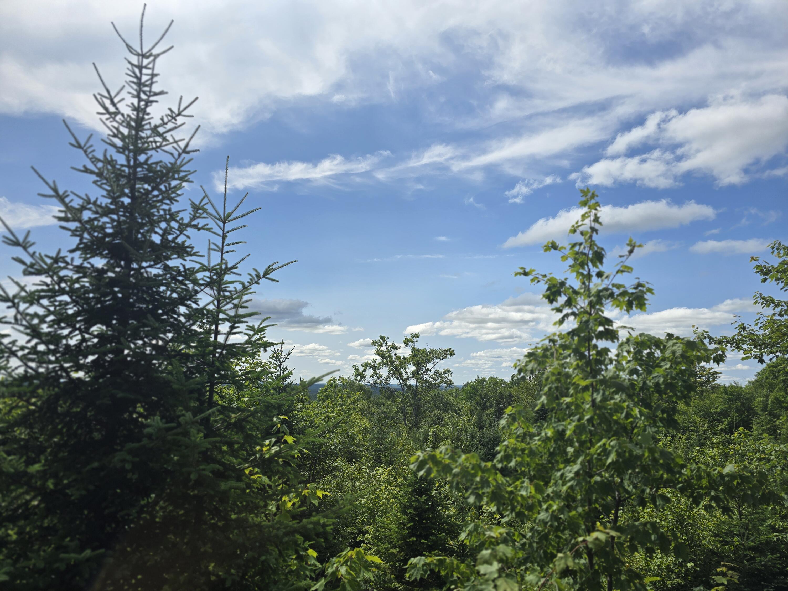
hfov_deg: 73.9
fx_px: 524
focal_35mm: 23
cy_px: 296
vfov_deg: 58.9
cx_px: 394
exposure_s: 1/1384
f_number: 1.7
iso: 12
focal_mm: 6.3
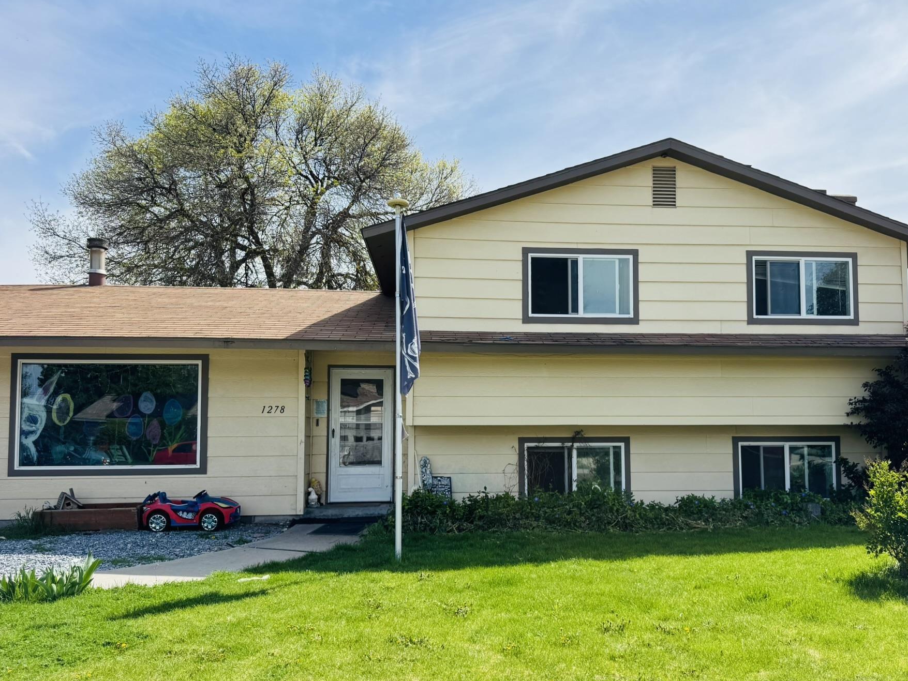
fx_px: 735
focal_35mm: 28
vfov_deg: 49.6
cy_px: 393
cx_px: 513
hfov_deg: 63.2
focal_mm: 6.76
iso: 80
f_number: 1.78
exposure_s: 1/3413
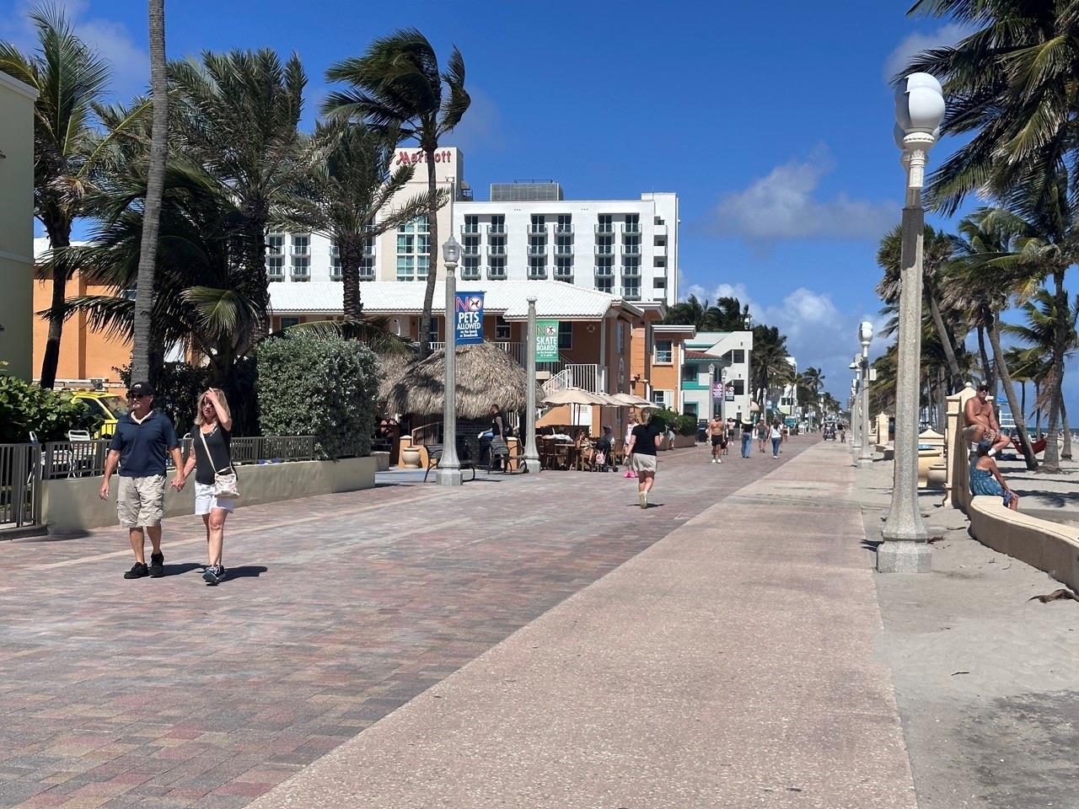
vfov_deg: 30.3
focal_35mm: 48
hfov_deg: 39.7
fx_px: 1496
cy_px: 404
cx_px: 540
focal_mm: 6.86
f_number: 1.78
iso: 64
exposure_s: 1/7092
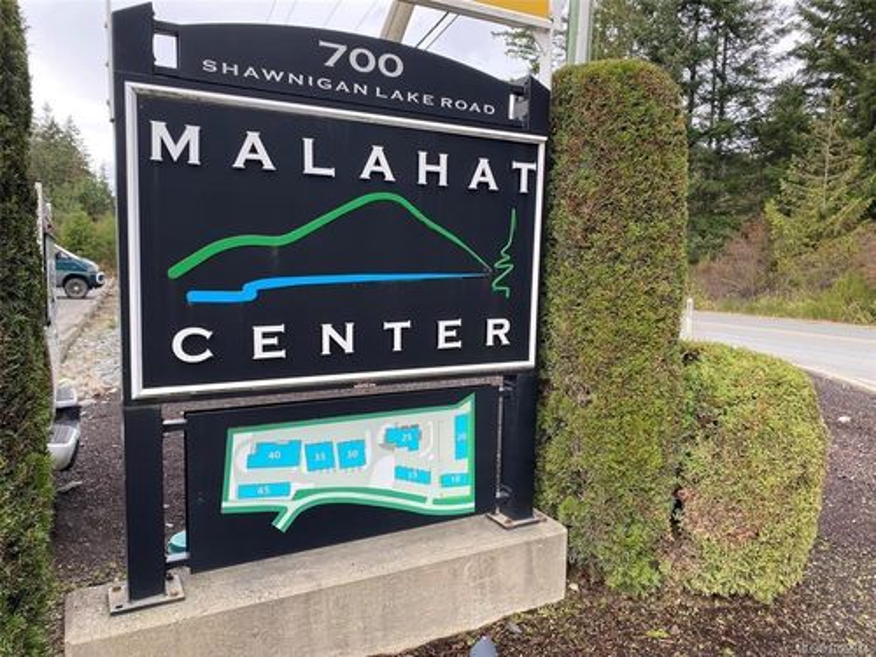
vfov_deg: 53.1
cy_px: 328
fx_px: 658
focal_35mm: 26
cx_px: 438
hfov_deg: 67.3
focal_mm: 4.25
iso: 32
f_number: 1.8
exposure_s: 1/338
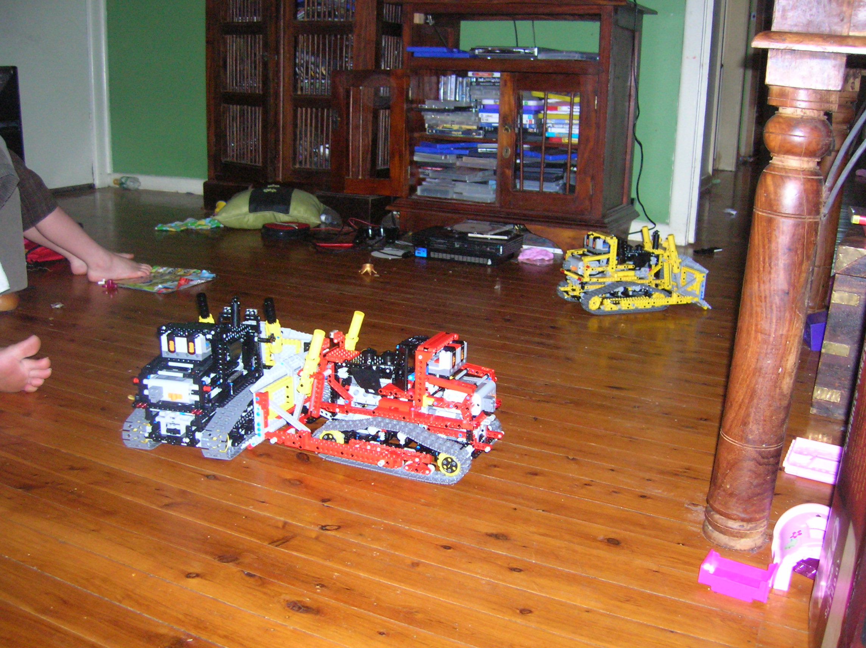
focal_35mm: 34
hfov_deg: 54.0
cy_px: 324
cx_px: 433
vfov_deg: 41.7
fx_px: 850
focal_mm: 5.7
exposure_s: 1/60.1
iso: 200
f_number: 2.9
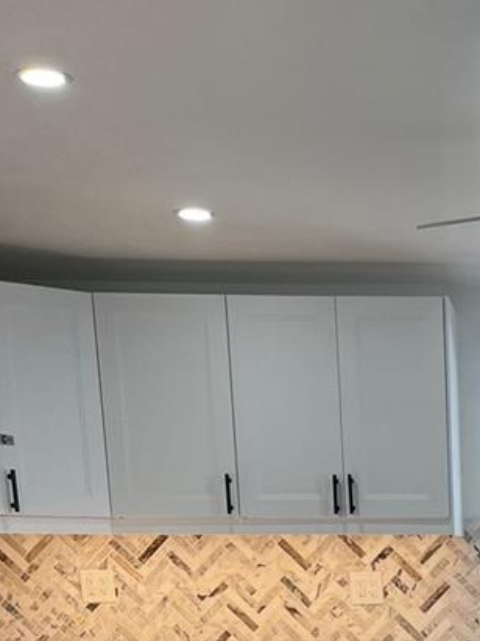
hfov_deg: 17.9
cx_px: 655
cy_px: 834
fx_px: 1406
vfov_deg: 22.8
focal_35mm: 76
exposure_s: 1/120
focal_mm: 5.1
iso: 64
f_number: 1.6
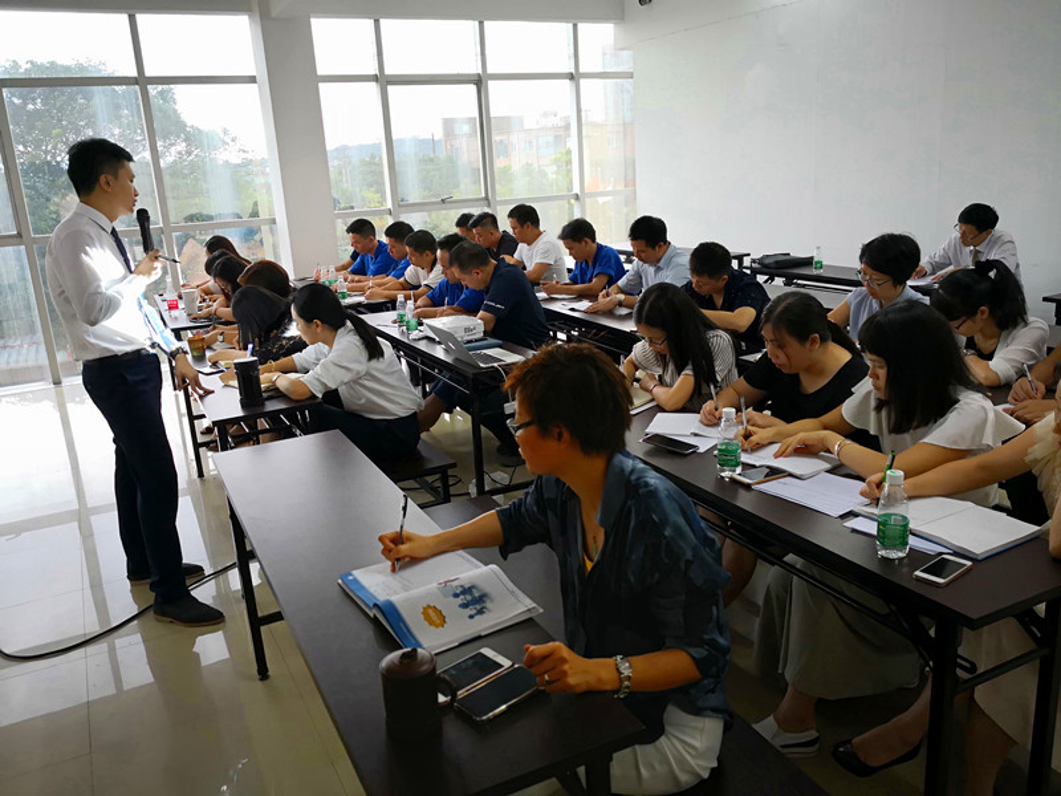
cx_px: 530
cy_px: 398
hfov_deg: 65.3
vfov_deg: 51.4
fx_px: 828
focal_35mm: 27
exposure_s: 1/33.3
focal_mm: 3.95
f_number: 1.6
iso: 125
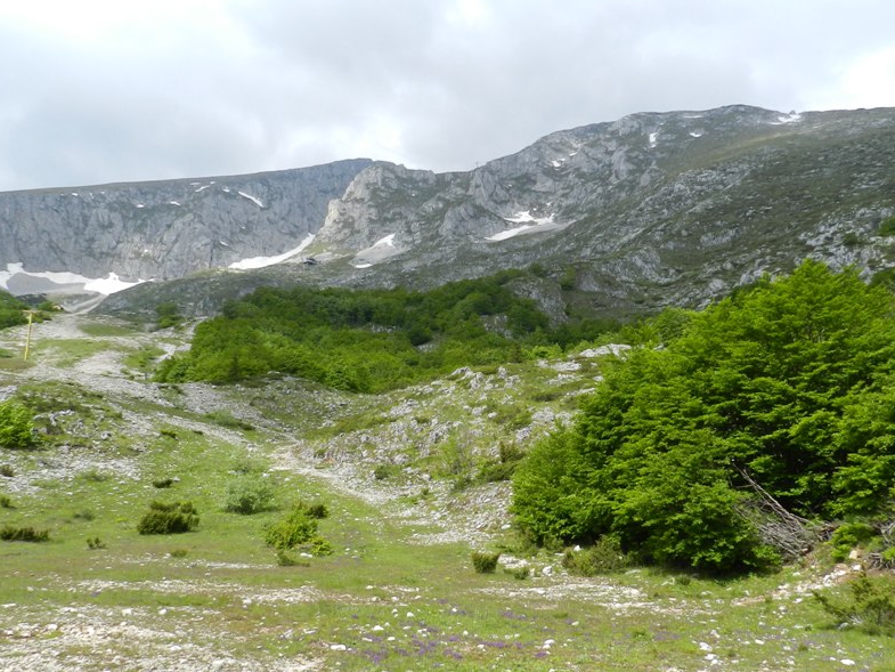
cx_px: 466
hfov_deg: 59.9
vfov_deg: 46.8
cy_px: 367
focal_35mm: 30
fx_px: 776
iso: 160
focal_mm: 4
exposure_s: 1/800
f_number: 4.5
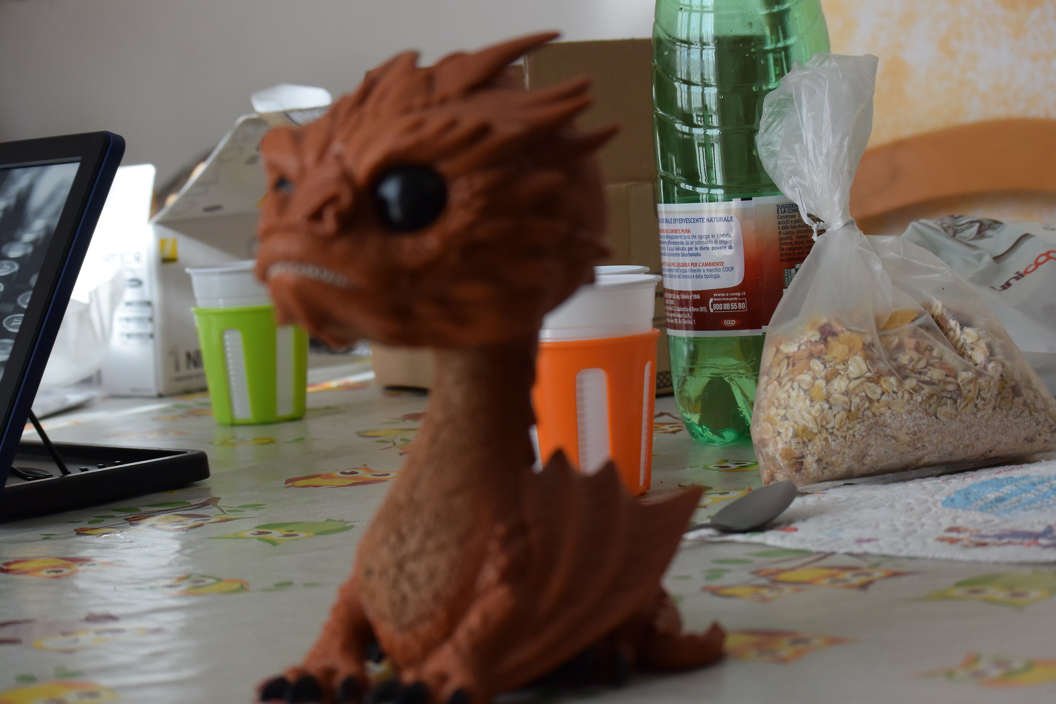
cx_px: 550
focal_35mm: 88
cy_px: 381
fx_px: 2581
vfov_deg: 15.5
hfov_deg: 23.1
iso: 180
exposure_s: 1/250
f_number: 4
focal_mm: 30
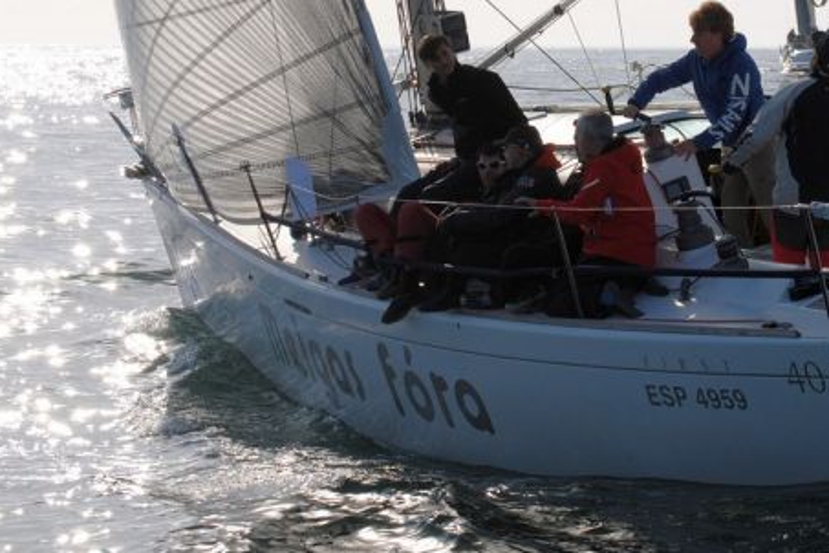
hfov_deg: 14.0
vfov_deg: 9.4
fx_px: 3359
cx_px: 578
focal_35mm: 146
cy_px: 169
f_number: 9
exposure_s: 1/320
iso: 100
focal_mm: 55
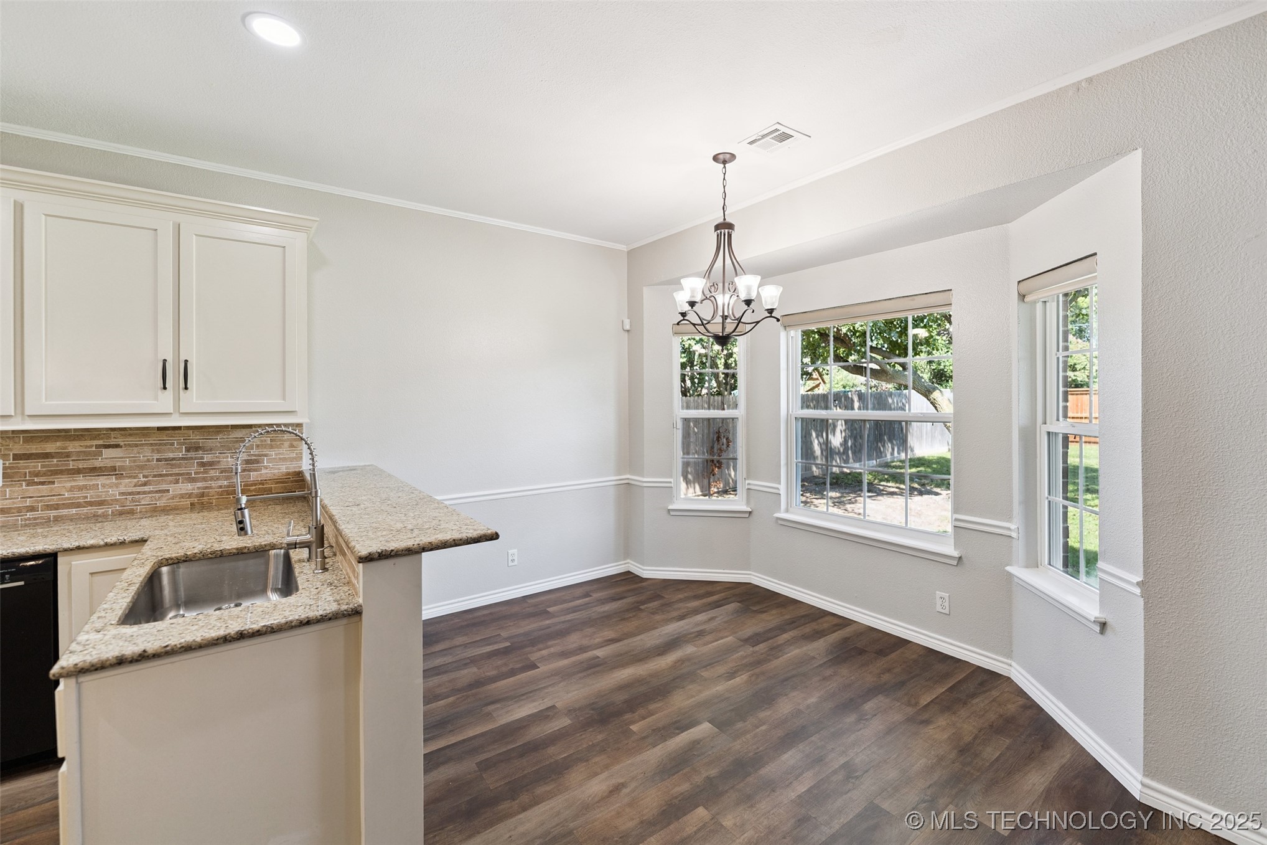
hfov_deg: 104.3
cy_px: 422
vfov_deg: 81.2
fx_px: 493
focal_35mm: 14
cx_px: 634
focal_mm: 14
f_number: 2.8
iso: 400
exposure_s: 1/125
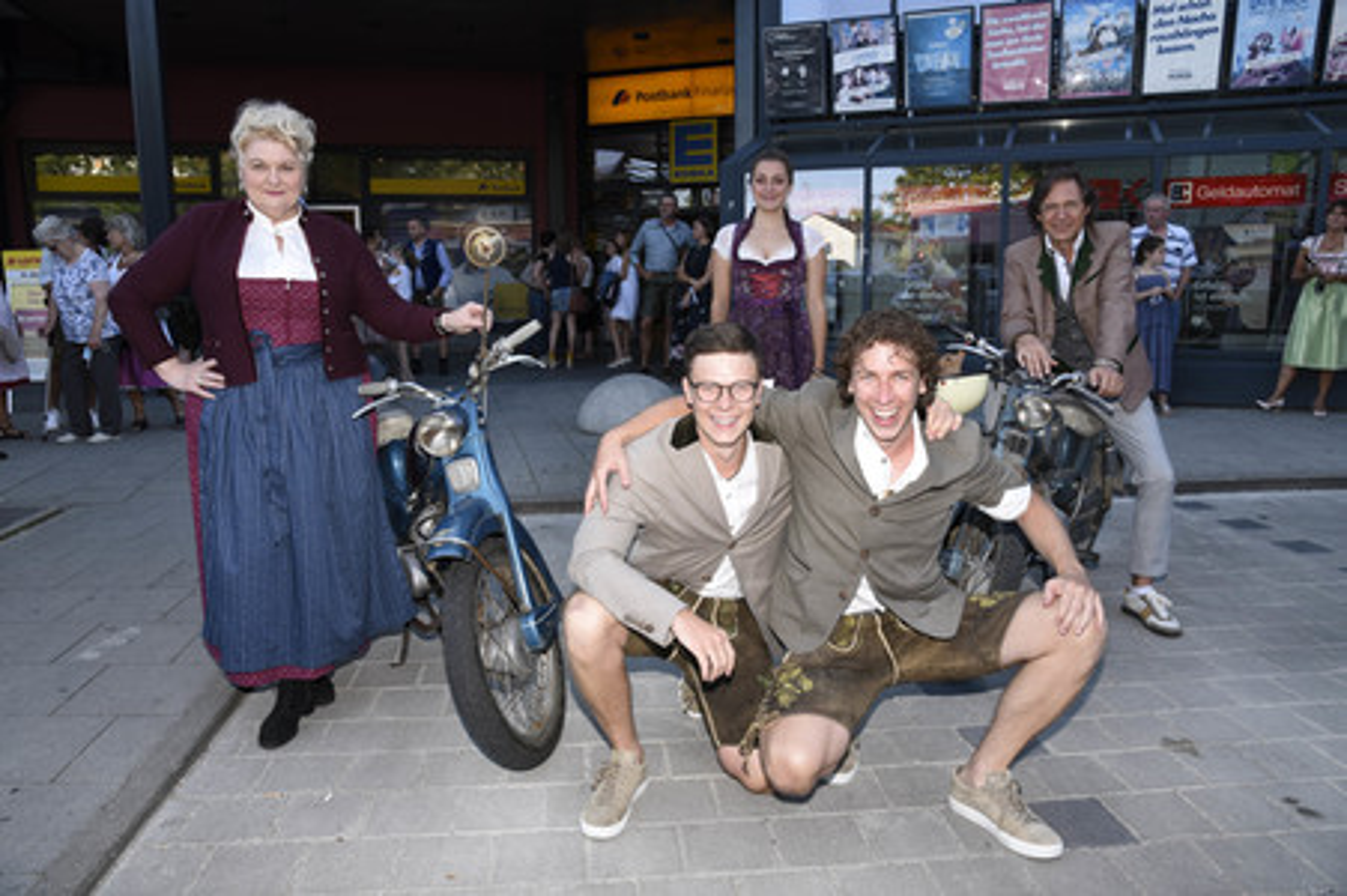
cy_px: 448
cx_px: 674
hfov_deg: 73.8
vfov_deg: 53.1
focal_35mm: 24
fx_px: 897
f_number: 8
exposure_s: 1/160
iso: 500
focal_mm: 24
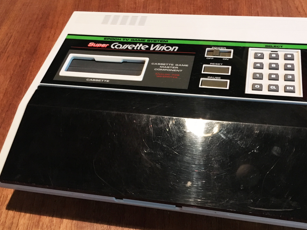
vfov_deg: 38.6
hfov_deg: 50.0
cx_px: 174
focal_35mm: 37
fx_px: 328
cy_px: 124
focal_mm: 4.15
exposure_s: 1/17
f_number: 2.2
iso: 320
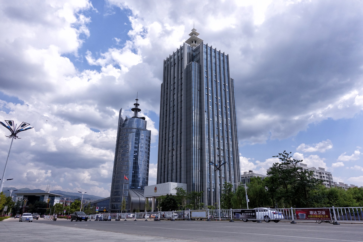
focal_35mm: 24
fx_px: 242
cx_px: 182
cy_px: 121
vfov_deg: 53.1
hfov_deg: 73.7
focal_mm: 8.88
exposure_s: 1/800
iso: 125
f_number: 5.6
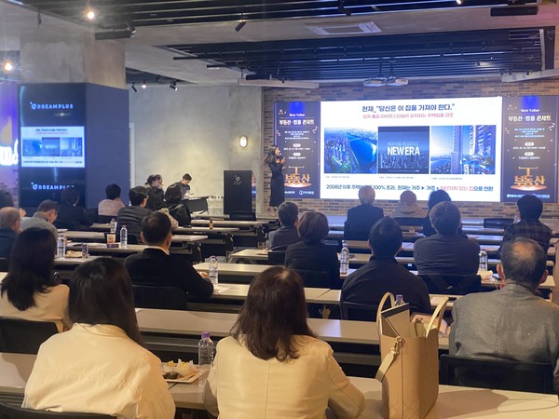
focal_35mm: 52
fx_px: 840
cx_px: 280
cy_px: 210
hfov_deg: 36.8
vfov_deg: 28.0
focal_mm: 6
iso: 320
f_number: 2
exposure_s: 1/60
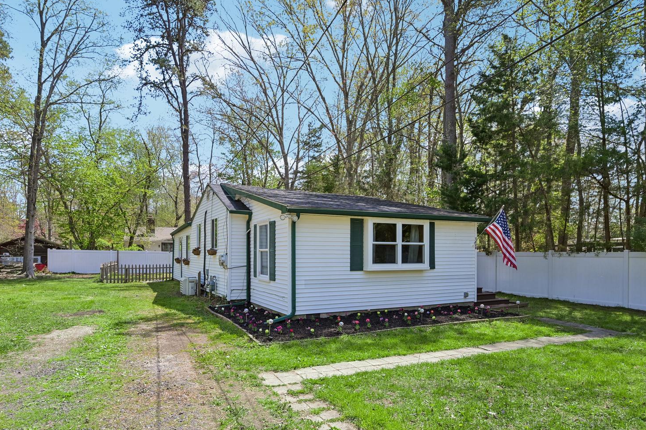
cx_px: 322
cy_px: 267
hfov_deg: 79.4
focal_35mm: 22
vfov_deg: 57.2
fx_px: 389
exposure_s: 1/100
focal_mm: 15.5
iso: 100
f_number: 8
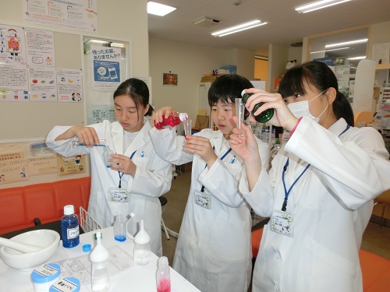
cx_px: 195
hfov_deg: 71.6
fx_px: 270
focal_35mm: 24
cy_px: 146
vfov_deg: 56.8
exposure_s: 1/125
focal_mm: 4.24
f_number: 3
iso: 80
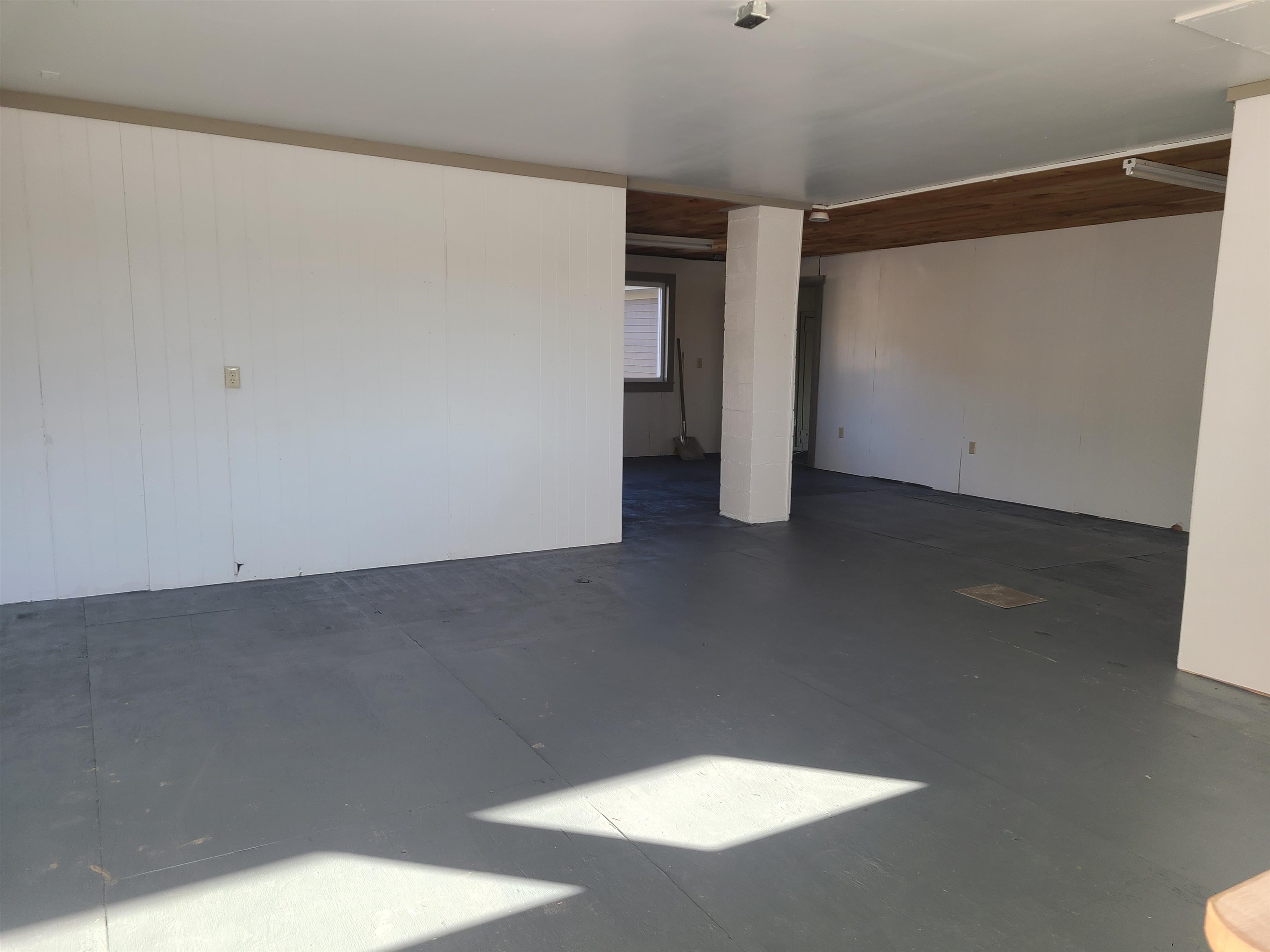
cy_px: 476
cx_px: 635
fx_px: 954
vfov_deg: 53.1
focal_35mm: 26
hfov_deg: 67.3
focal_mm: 5.4
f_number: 1.8
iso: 40
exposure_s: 1/126
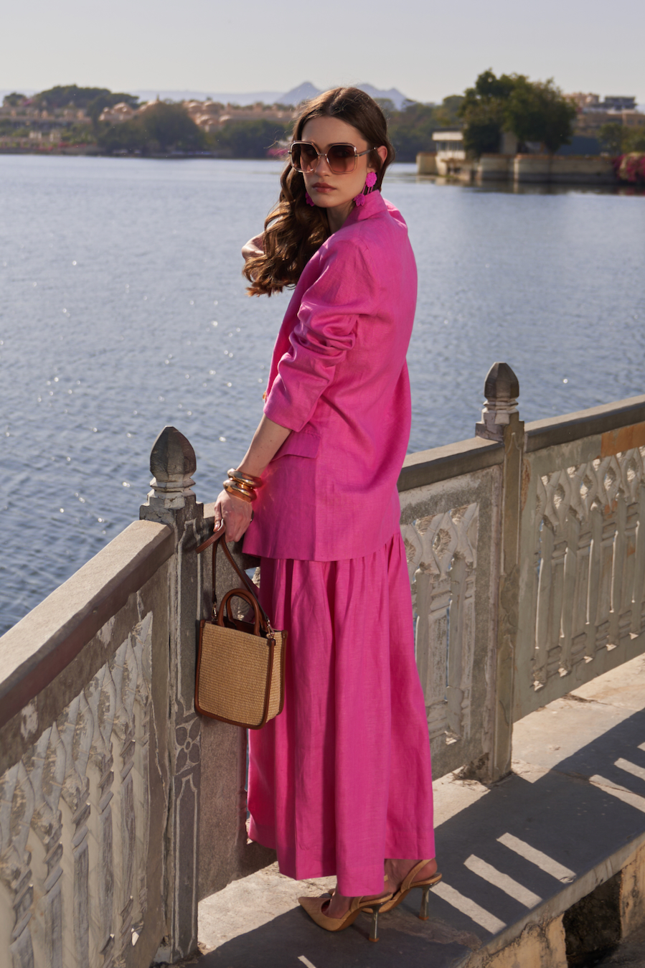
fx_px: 1048
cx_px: 322
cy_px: 484
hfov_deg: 34.2
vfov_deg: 49.6
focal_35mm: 39
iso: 50
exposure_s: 1/2500
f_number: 2.8
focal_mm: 26
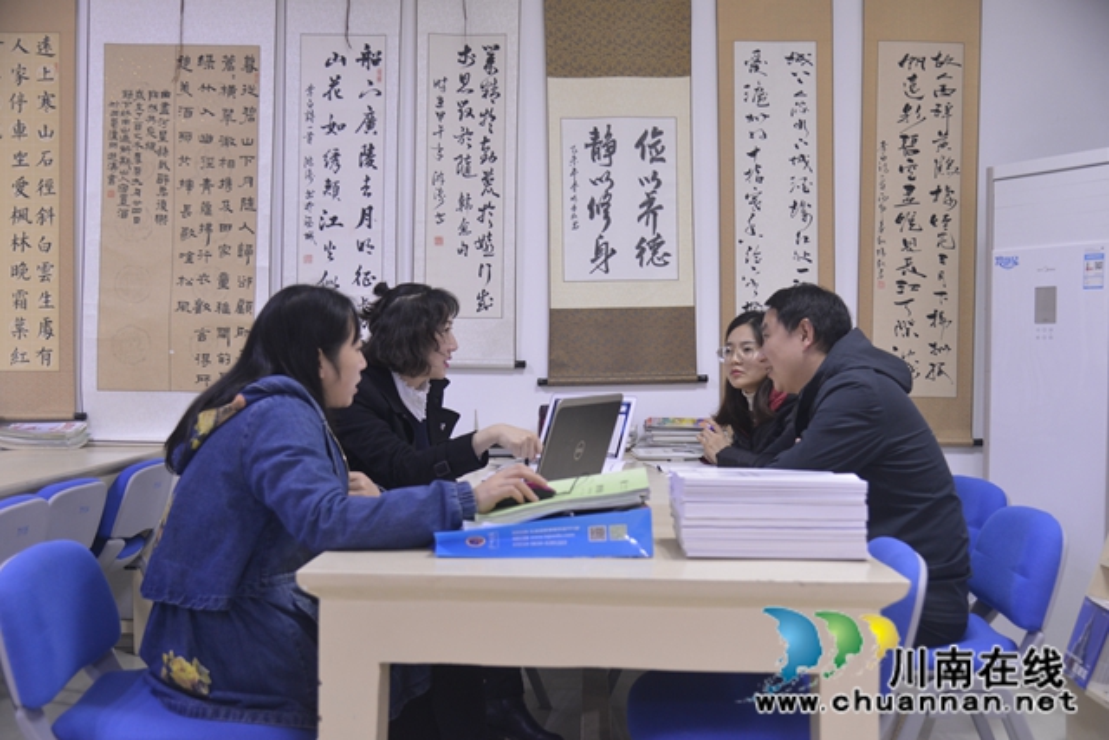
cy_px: 370
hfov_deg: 55.8
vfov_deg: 38.9
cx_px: 554
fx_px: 1048
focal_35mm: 34
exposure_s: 1/20
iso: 1250
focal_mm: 34
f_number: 4
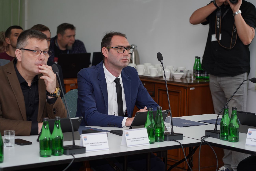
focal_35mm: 105
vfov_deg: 13.0
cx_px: 128
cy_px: 86
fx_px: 747
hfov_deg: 19.5
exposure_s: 1/100
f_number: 4
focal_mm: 105
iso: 200
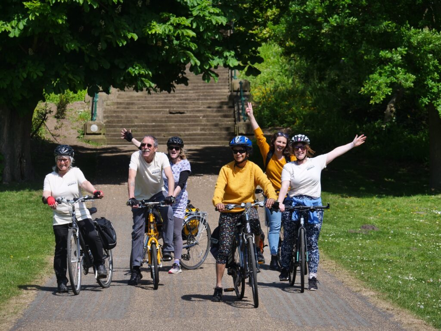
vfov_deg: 8.7
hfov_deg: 11.6
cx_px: 220
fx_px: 2166
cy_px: 166
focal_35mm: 170
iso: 200
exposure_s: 1/1300
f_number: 5
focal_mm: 85
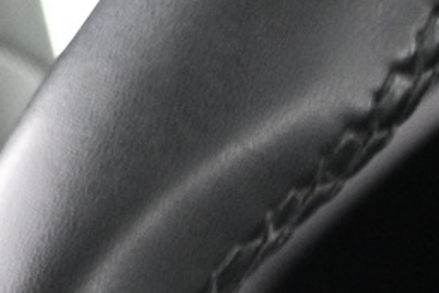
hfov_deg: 13.5
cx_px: 262
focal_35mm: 152
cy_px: 876
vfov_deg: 7.8
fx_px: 1855
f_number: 3.5
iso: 1600
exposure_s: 1/13
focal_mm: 16
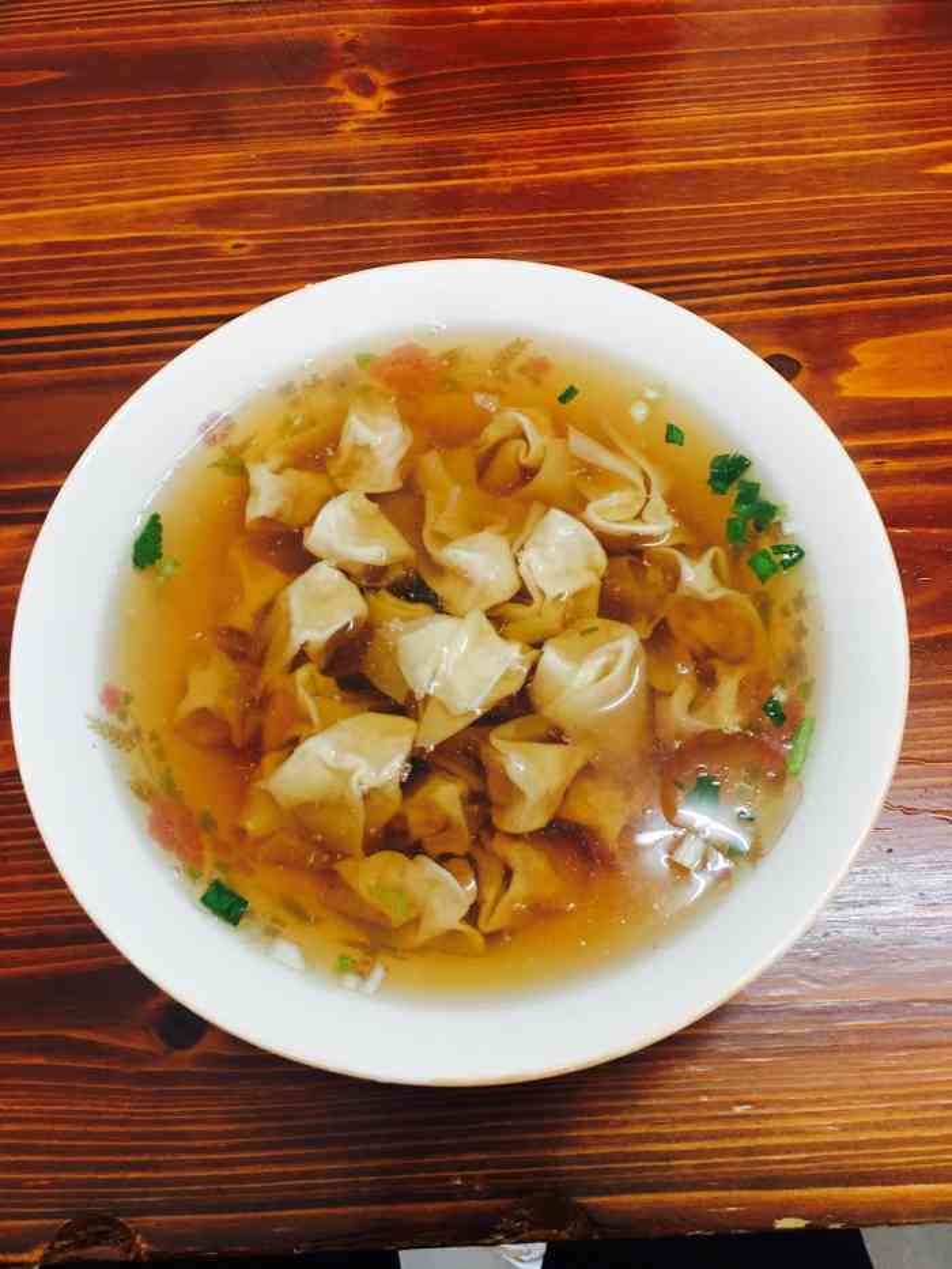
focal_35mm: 29
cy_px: 634
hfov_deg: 48.2
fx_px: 1063
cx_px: 476
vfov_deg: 61.7
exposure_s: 1/17
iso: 64
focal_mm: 4.15
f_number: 2.2
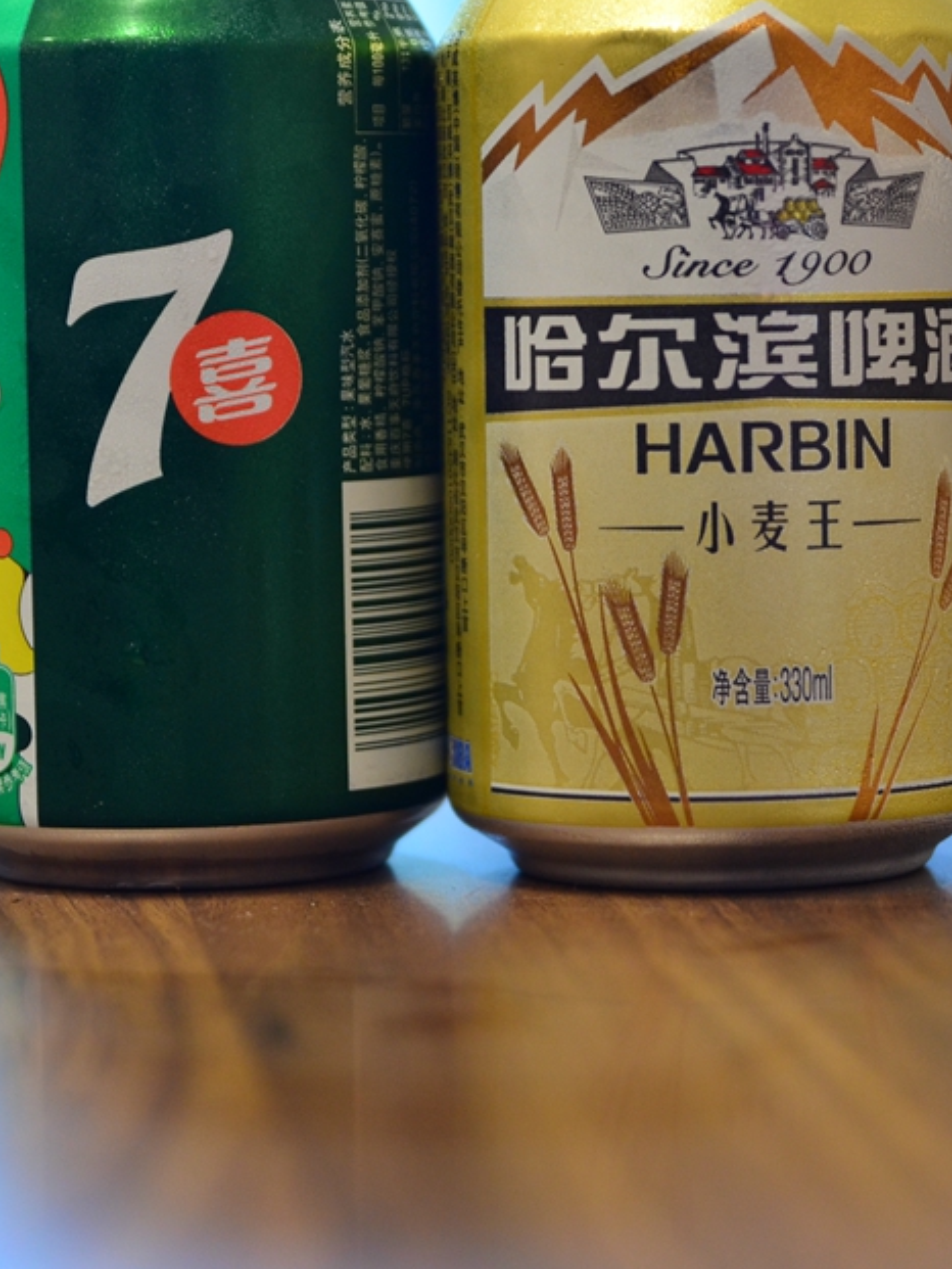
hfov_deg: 10.7
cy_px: 491
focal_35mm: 139
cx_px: 531
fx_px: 5095
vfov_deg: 14.2
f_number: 2.8
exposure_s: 1/20
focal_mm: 50
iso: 500
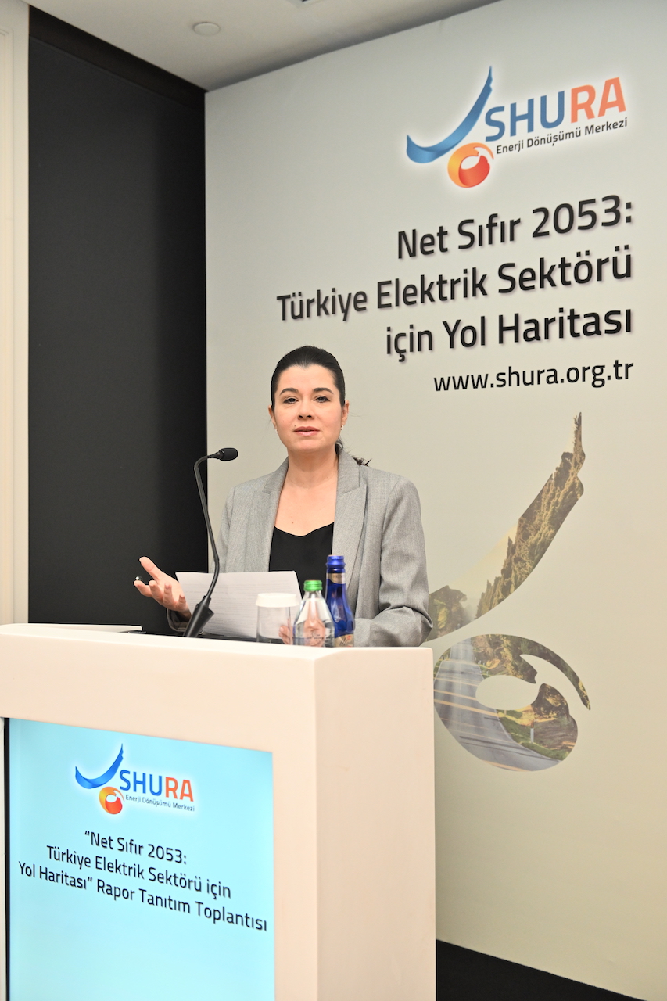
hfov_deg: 36.9
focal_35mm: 36
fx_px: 1001
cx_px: 334
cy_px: 500
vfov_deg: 53.1
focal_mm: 36
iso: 2000
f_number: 4
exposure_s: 1/250
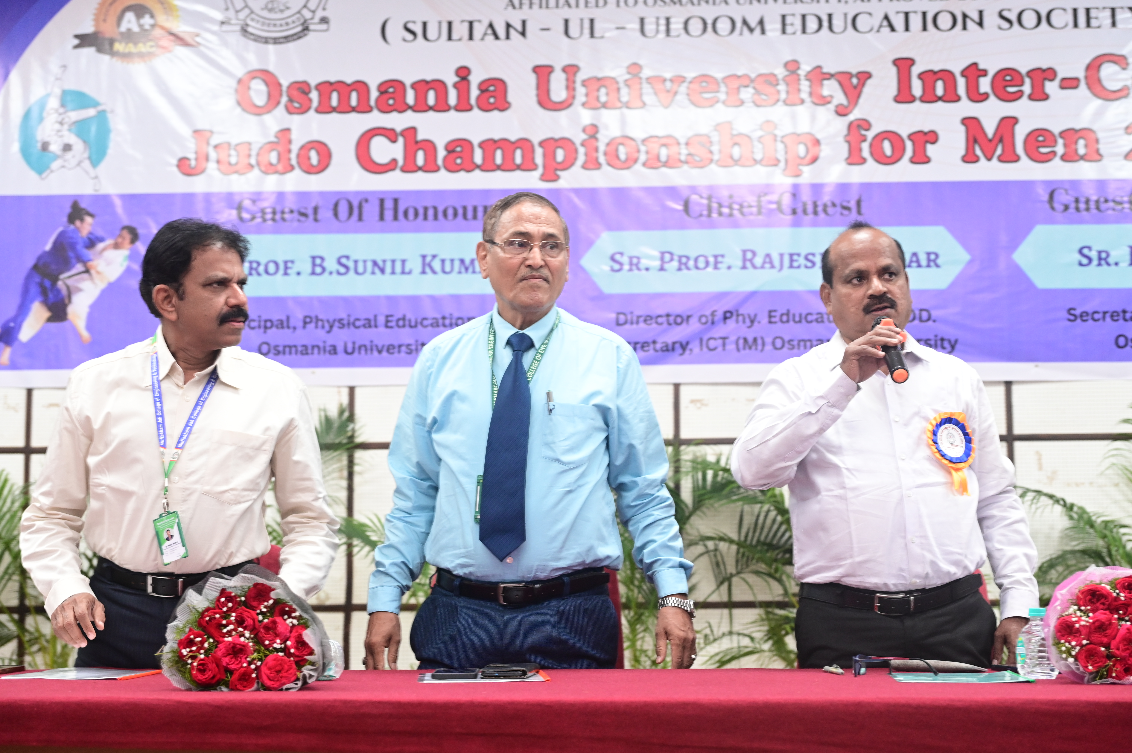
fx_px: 1697
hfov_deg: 36.9
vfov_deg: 25.0
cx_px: 566
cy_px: 376
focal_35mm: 54
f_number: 4
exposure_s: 1/125
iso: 2500
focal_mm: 54
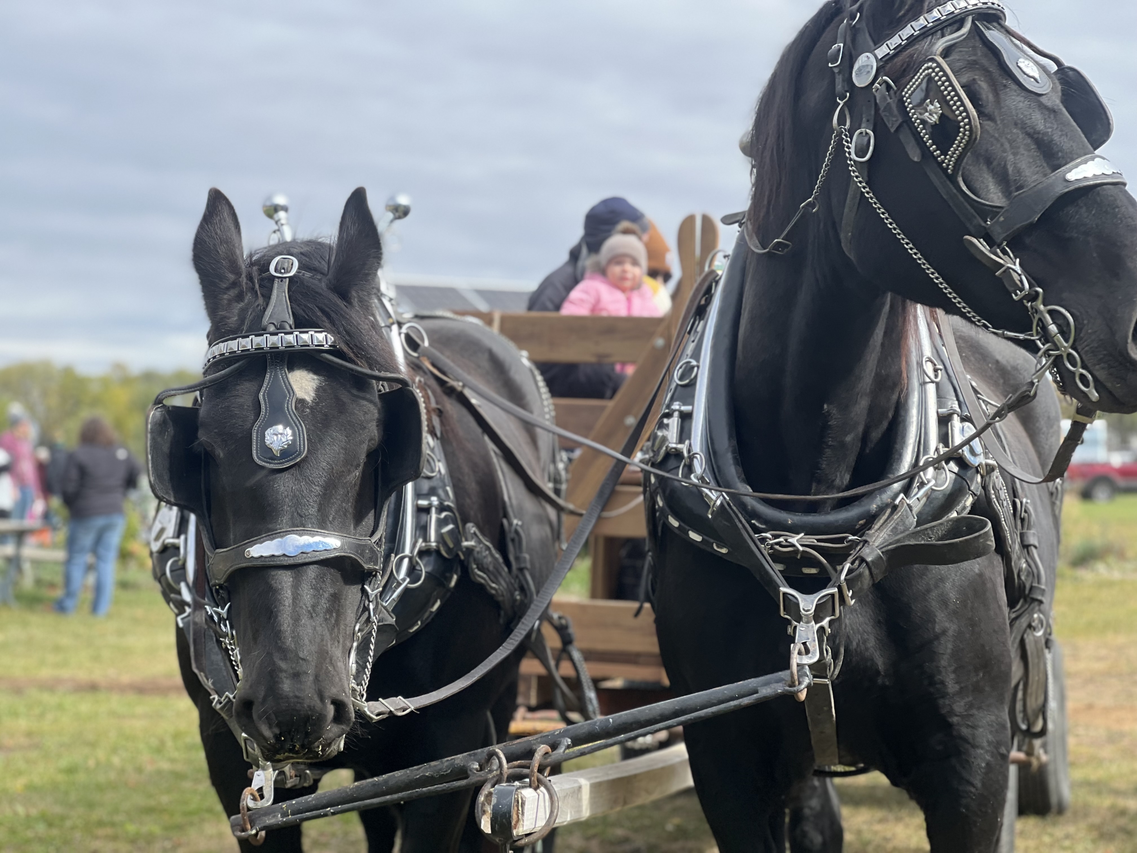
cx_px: 568
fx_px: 2529
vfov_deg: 19.1
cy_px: 426
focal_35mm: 77
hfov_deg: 25.3
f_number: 2.8
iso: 40
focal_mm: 9
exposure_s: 1/166
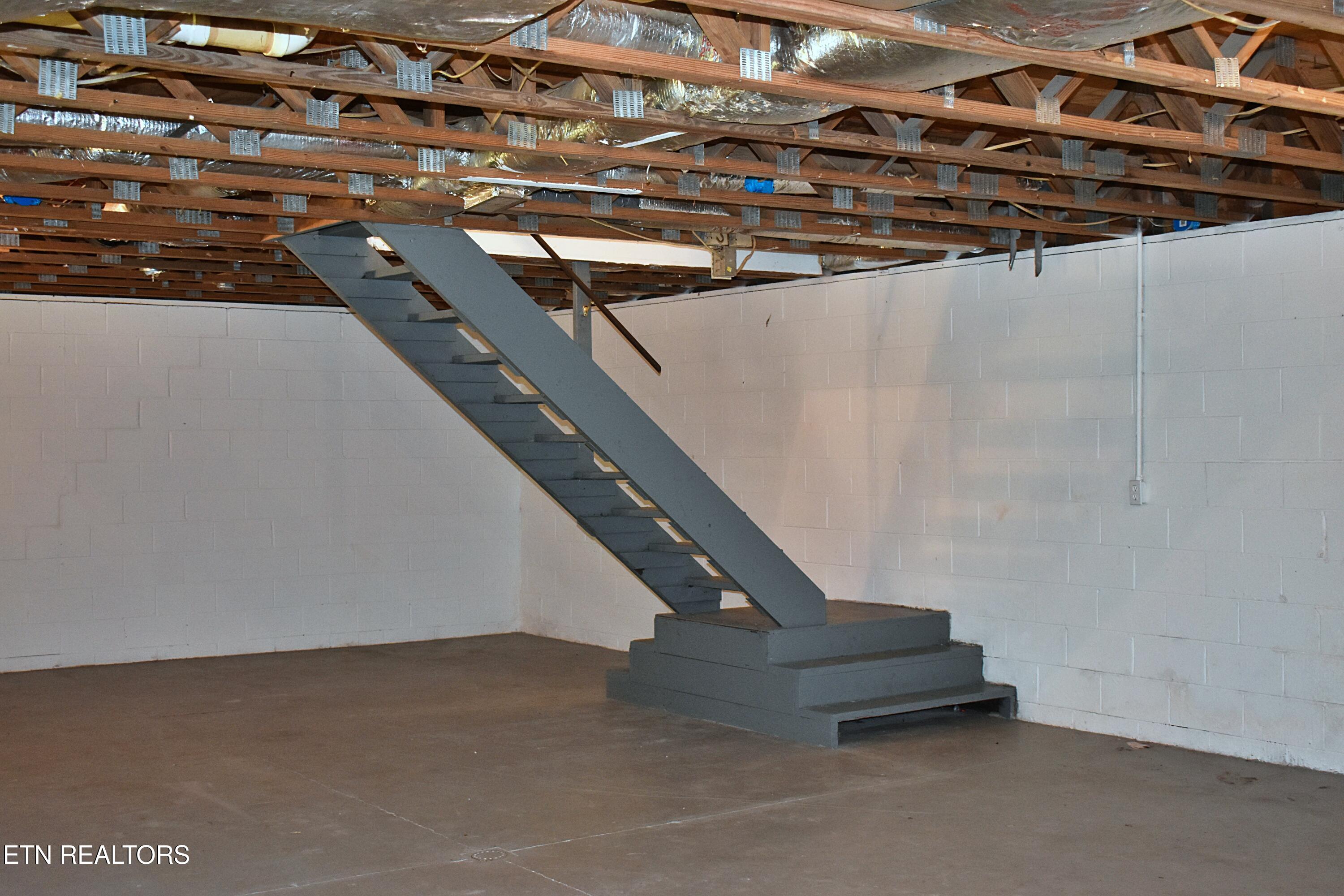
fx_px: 1680
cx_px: 672
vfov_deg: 29.9
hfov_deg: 43.6
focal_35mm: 45
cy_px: 448
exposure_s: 1/30
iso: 1400
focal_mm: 30
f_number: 4.2
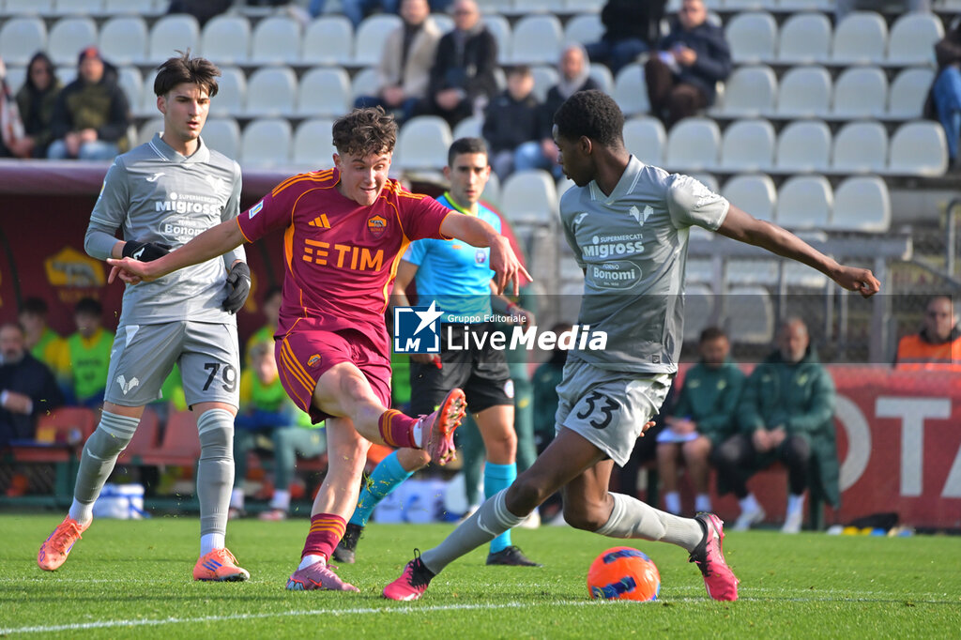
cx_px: 480
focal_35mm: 380
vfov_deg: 3.6
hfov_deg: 5.4
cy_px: 320
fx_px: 10140
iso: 1000
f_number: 6.3
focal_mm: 380
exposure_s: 1/1600
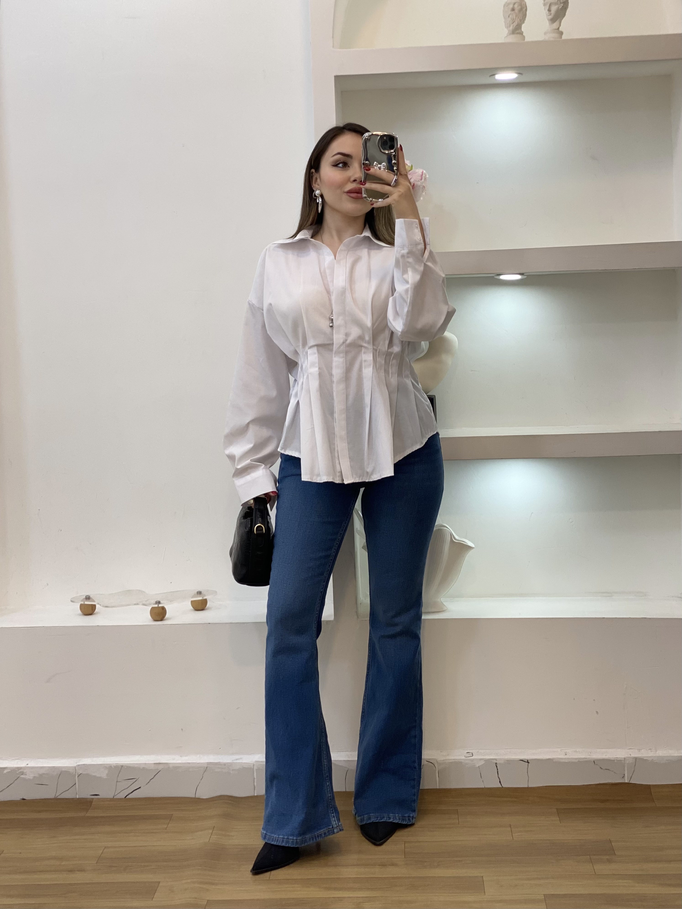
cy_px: 454
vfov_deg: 36.8
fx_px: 1366
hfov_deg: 28.0
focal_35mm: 52
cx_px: 341
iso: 64
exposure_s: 1/100
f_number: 2
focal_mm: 6
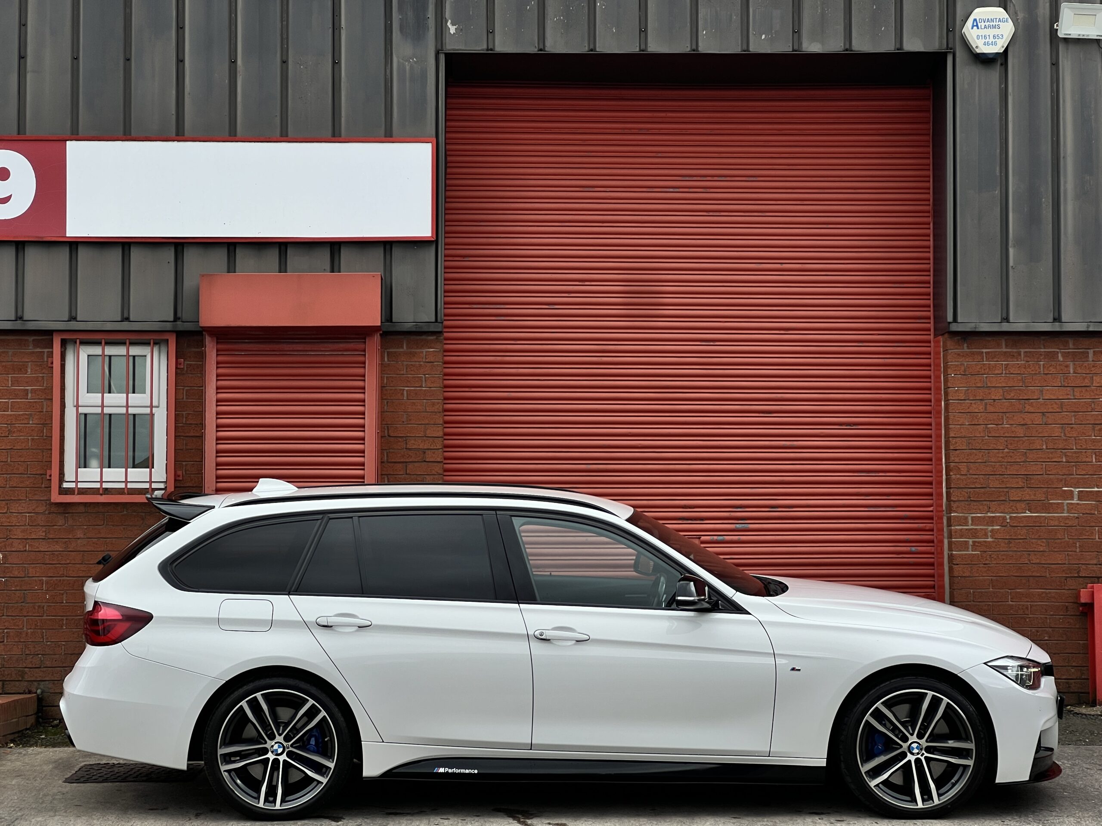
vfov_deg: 19.1
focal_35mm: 77
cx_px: 551
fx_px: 2451
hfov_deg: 25.3
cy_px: 413
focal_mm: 9
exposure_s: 1/355
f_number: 2.8
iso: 32
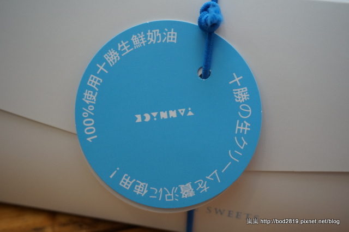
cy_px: 116
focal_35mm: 40
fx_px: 392
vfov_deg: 32.9
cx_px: 174
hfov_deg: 48.0
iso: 800
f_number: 4.5
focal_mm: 27
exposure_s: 1/60
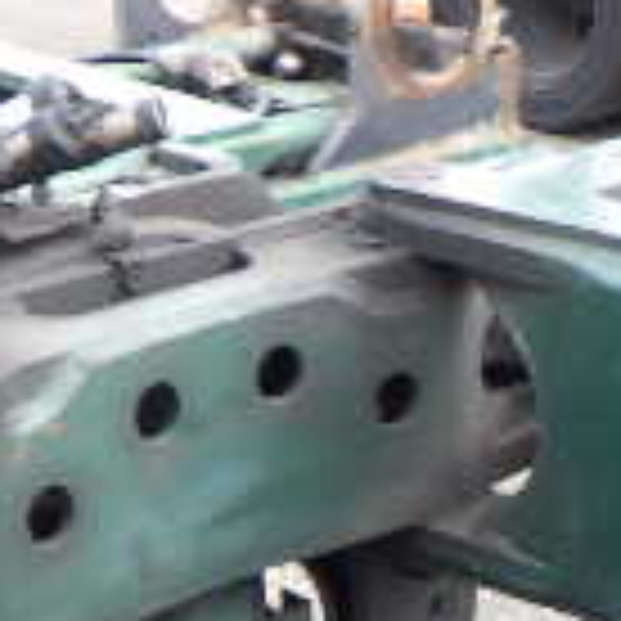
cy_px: 1035
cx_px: 428
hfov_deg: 15.1
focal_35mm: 115
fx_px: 2334
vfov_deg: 13.9
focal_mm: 5
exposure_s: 1/160
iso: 125
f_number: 3.5
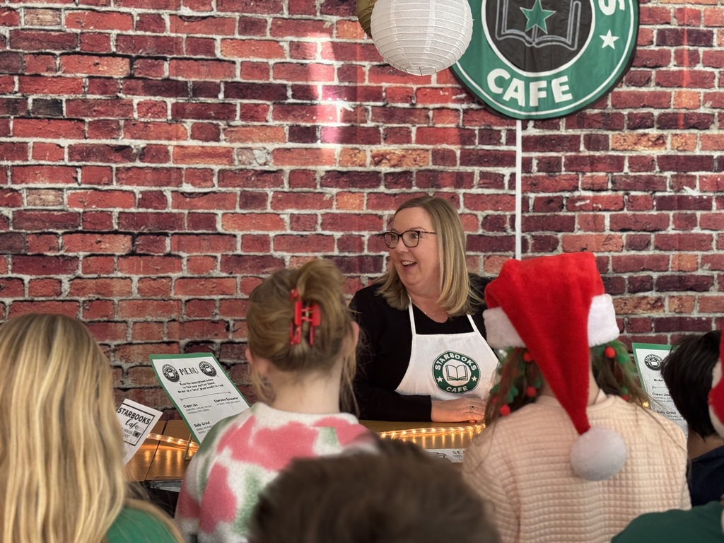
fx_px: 1004
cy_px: 272
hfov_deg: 39.7
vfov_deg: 30.3
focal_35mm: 48
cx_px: 362
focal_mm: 6.76
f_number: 1.78
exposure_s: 1/40
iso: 320
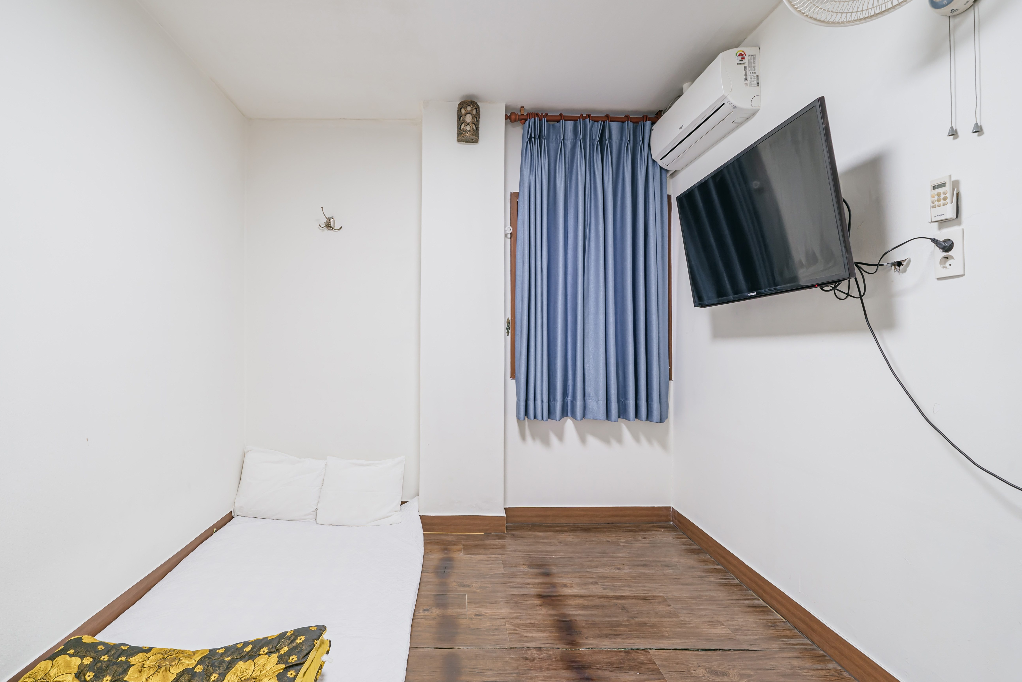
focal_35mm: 15
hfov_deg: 100.2
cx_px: 468
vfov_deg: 77.0
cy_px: 386
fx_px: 426
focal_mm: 13
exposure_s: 1/2
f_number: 10
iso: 200
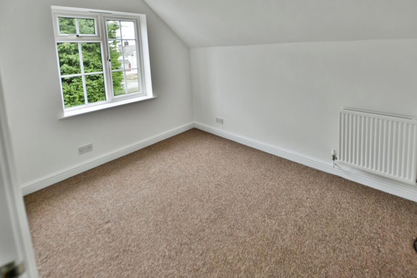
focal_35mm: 15
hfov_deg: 100.4
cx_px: 208
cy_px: 139
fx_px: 174
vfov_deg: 77.3
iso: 100
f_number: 3.5
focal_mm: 10
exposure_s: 1/25
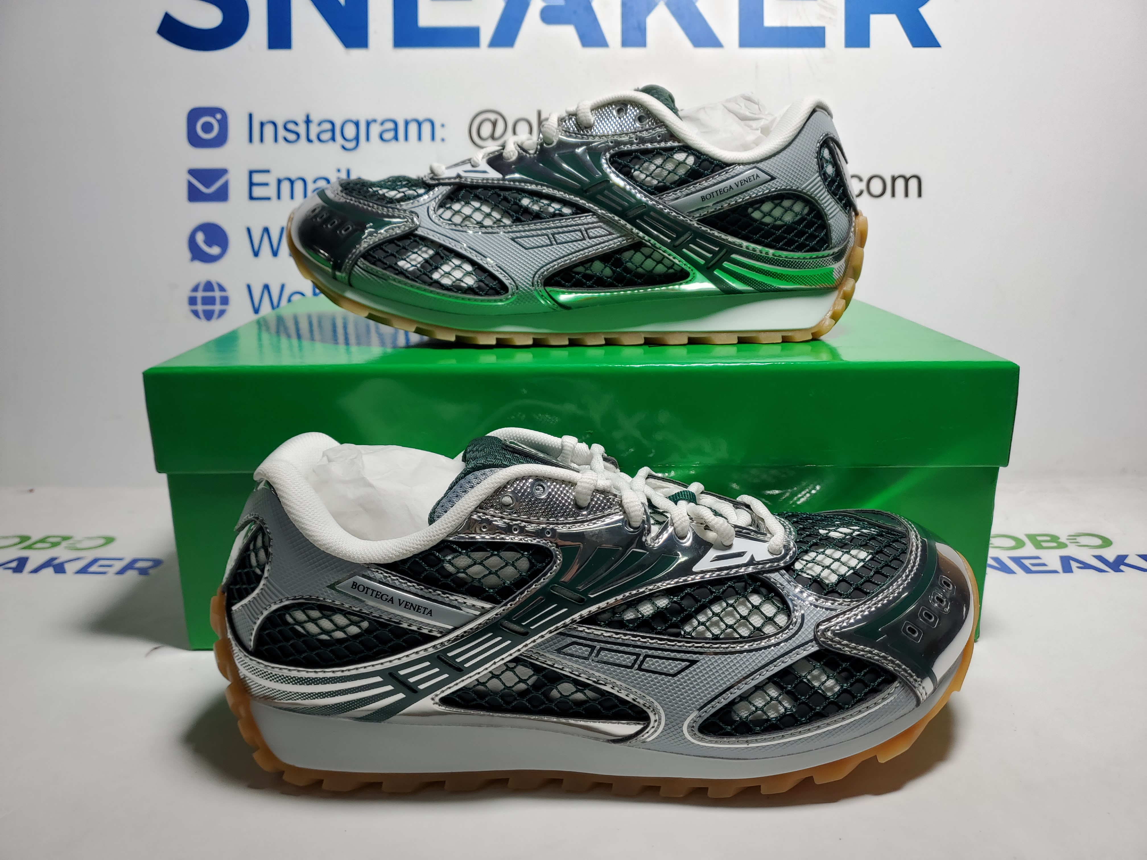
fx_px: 862
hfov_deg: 67.3
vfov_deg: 53.1
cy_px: 430
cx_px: 574
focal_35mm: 26
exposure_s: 1/572
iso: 50
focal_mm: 4.3
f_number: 1.5
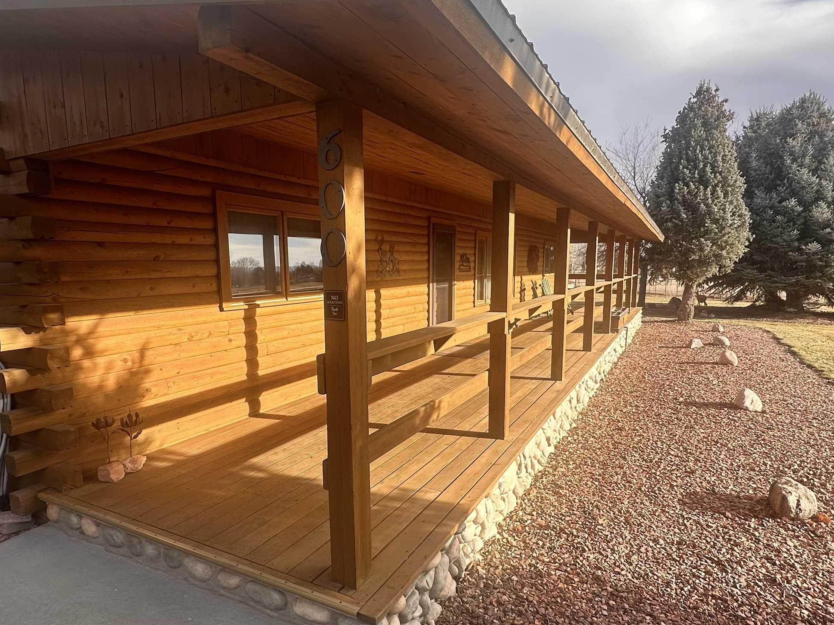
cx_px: 389
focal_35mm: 22
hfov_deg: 76.3
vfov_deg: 60.9
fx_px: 530
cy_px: 346
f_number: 2.2
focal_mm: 2.22
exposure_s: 1/622
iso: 40
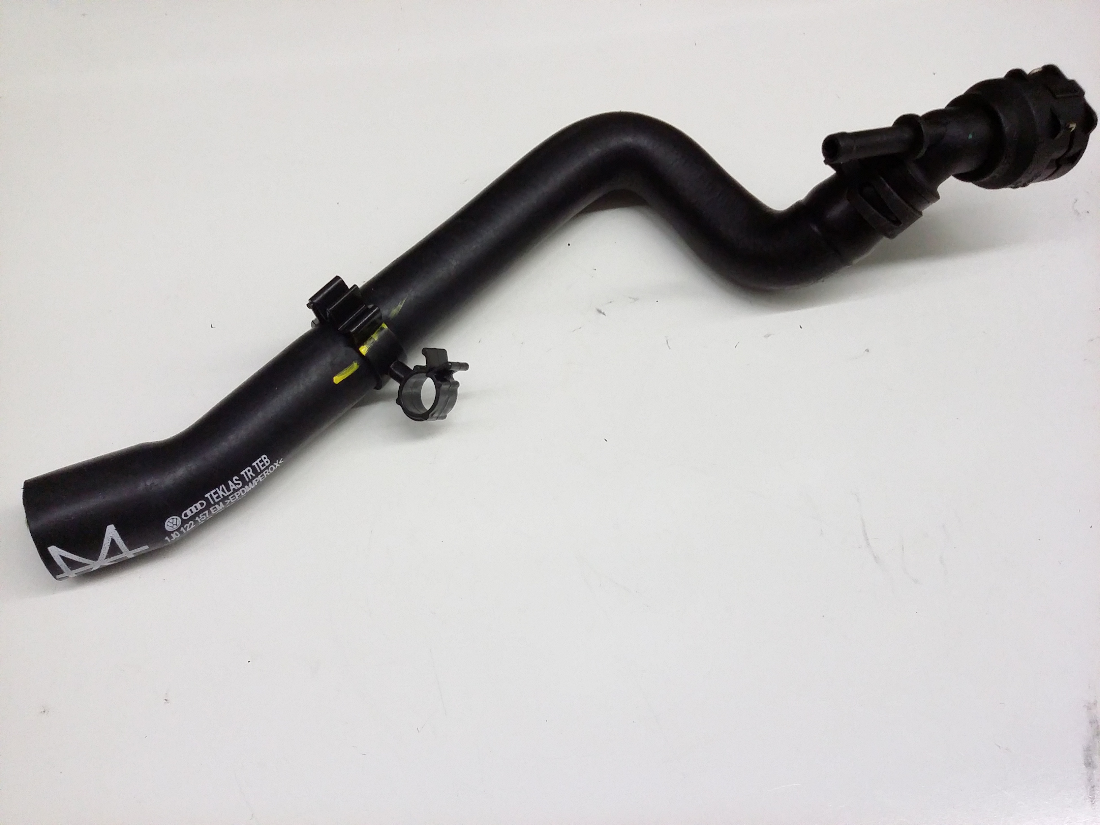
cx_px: 550
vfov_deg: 44.2
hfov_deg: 56.8
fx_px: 1017
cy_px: 412
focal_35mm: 32
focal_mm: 3.4
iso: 200
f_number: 2.4
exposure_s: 1/20
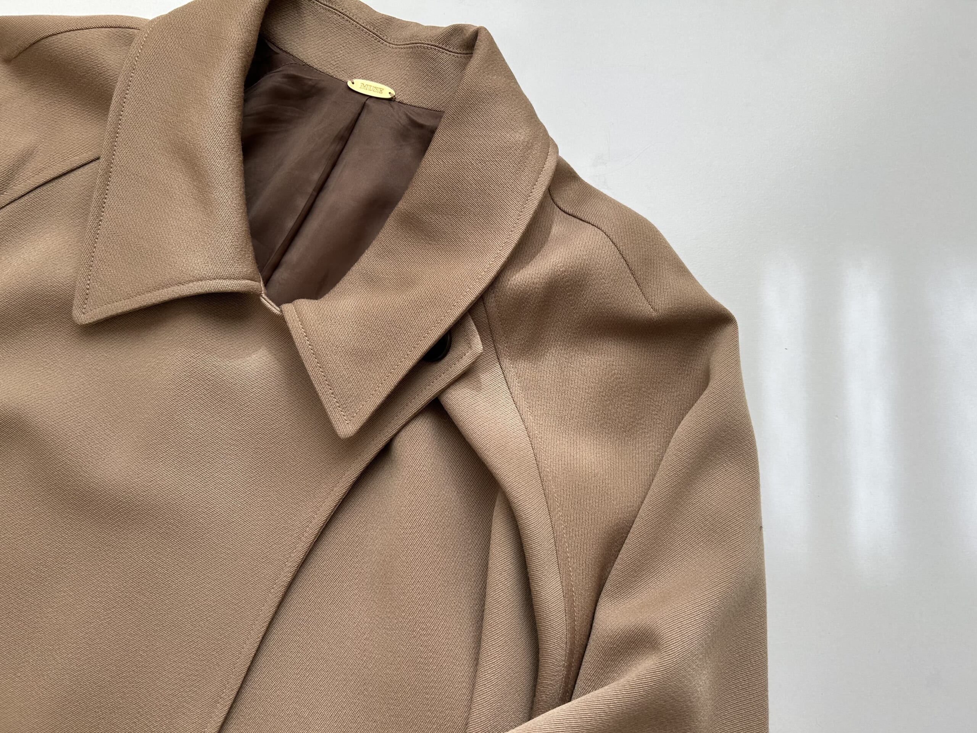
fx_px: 734
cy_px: 366
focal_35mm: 26
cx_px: 488
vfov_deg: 53.1
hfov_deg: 67.3
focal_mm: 5.7
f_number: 1.5
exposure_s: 1/367
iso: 50
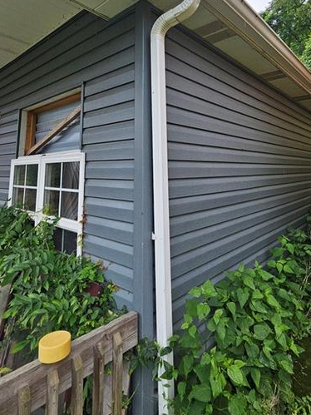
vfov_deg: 78.2
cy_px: 128
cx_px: 162
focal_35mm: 20
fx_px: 240
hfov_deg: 65.9
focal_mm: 2.2
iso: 50
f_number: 2.2
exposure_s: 1/272
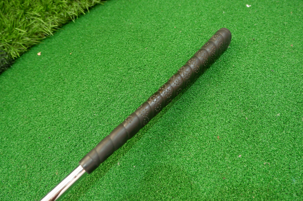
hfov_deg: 76.1
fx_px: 193
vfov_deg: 55.0
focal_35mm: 23
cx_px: 152
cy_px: 100
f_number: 4
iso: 2500
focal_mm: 15.2
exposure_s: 1/34
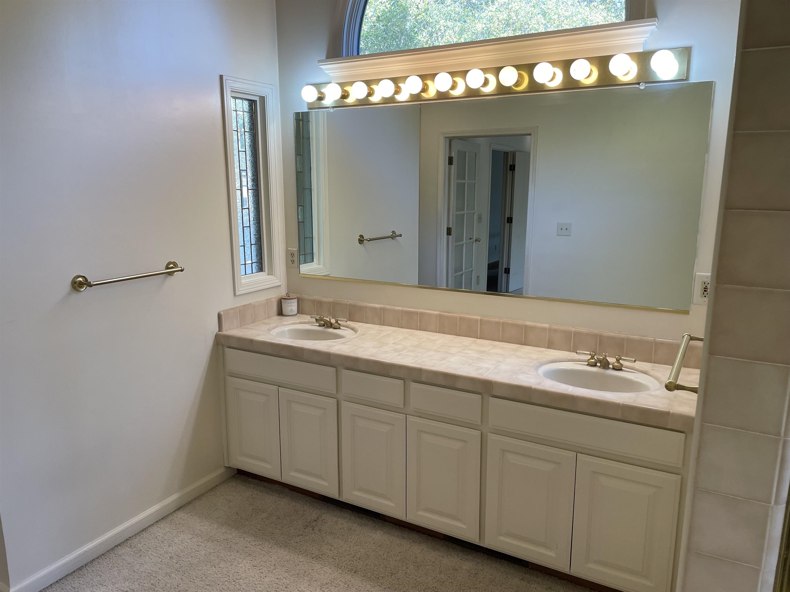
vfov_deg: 53.1
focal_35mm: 26
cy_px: 296
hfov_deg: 67.3
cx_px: 395
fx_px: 593
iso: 64
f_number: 1.6
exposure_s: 1/120
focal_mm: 4.2
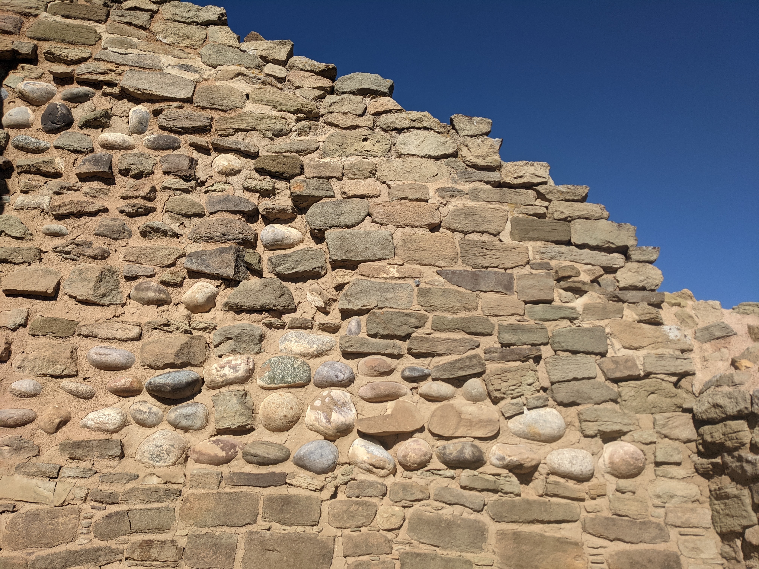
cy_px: 284
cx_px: 380
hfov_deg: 65.3
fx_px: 592
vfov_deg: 51.4
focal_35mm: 27
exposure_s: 1/5882
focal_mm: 4.38
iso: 75
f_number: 1.73
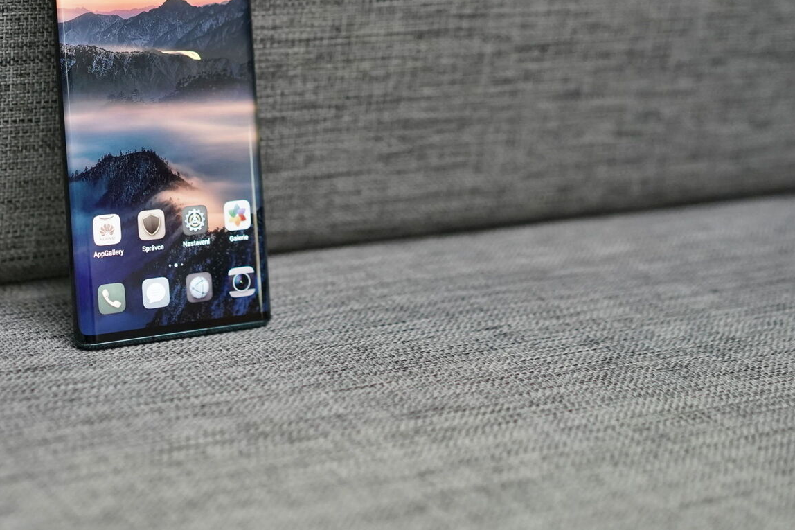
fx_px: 2031
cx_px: 220
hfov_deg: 22.0
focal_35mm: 92
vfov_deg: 14.8
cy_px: 91
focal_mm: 55
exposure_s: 1/320
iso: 3200
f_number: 2.8
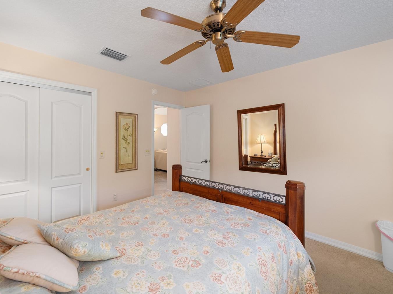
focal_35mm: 16
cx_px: 186
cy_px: 140
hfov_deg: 94.4
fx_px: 182
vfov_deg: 78.0
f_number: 8
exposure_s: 1/8
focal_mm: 14
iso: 500
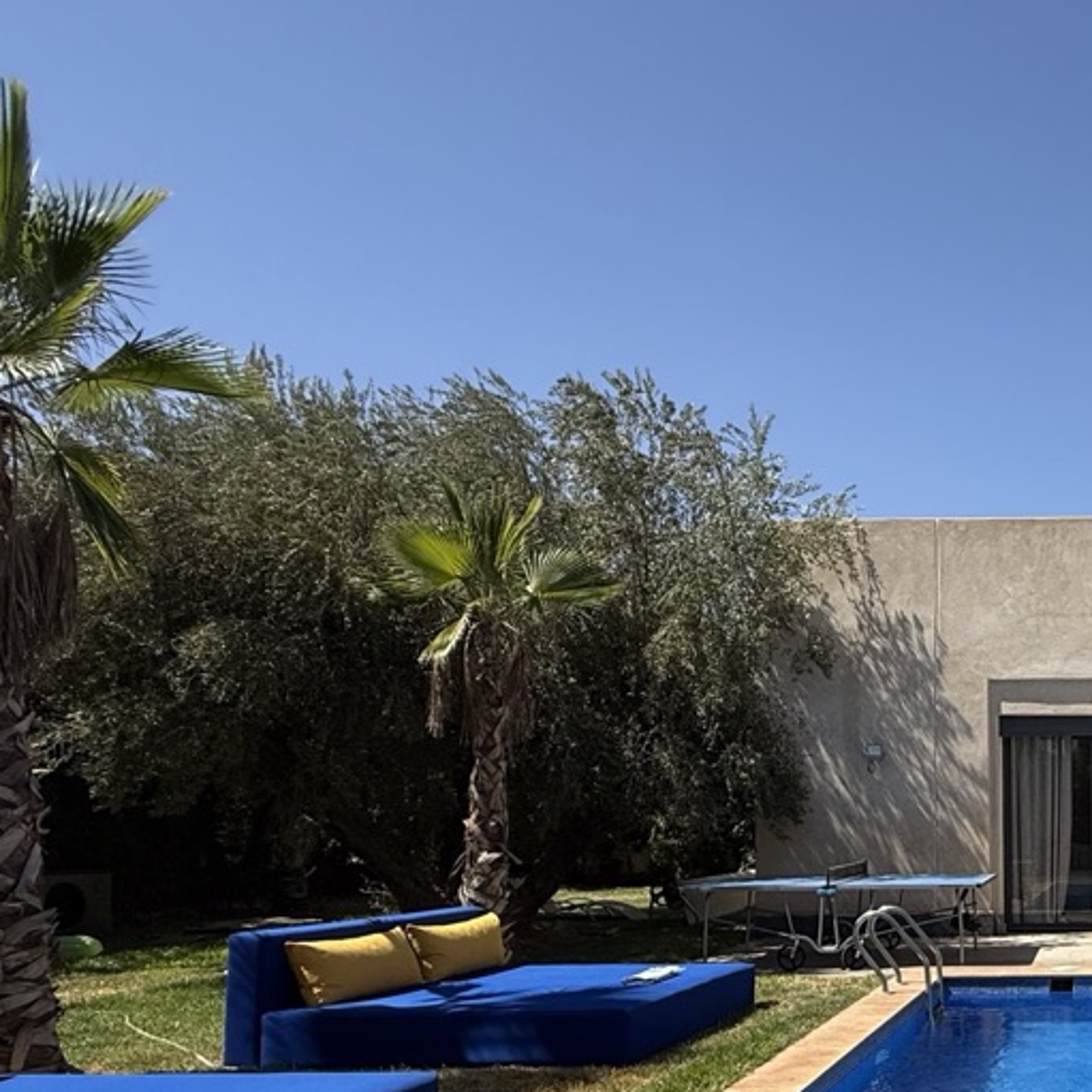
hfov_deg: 43.5
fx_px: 1106
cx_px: 1135
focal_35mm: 31
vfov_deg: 50.6
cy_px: 801
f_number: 2.2
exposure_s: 1/2506
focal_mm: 2.22
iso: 50
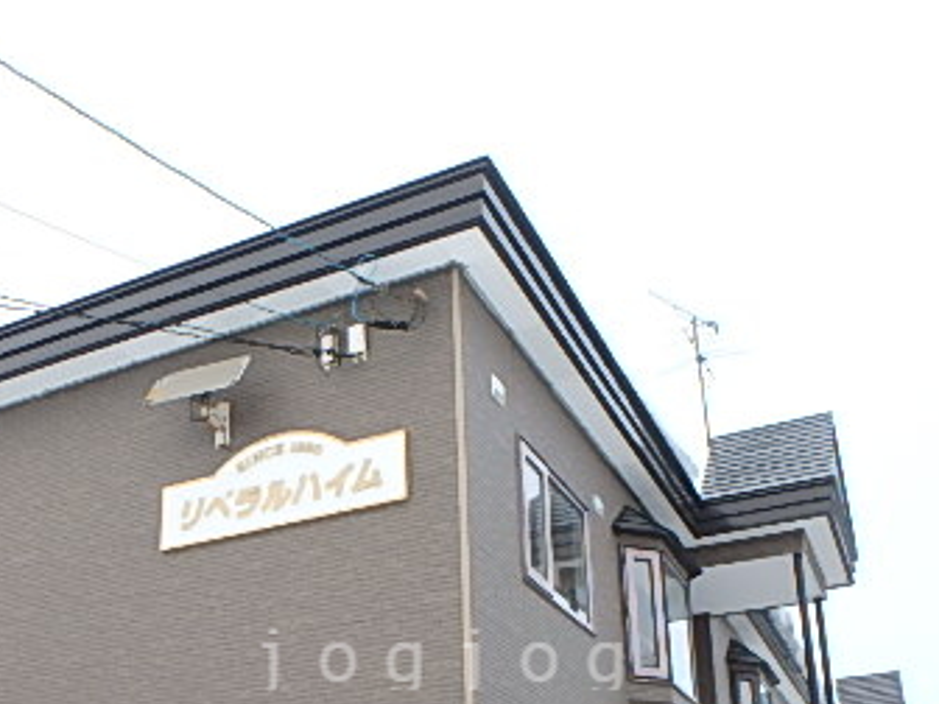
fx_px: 1085
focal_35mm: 40
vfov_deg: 33.7
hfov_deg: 46.8
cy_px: 657
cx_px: 447
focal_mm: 3.7
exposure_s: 1/200
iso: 125
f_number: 3.5
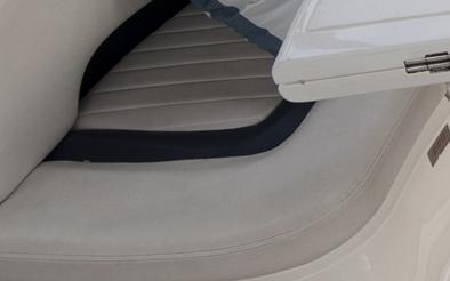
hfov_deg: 24.0
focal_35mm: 63
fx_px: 772
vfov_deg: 19.6
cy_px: -42
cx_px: 709
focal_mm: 10
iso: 400
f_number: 8
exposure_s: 1/200
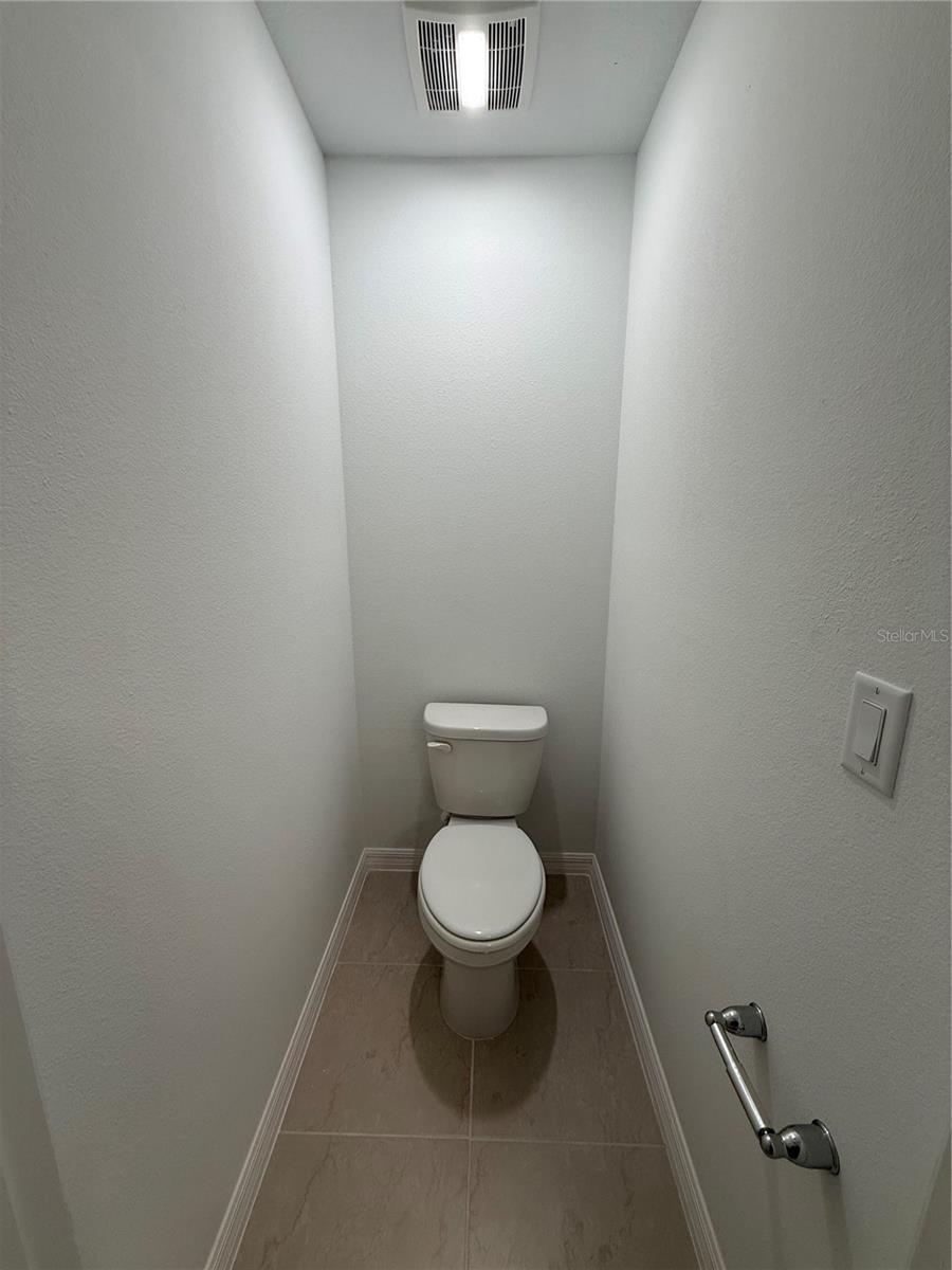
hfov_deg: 85.7
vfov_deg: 102.1
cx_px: 476
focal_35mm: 14
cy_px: 635
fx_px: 513
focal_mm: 2.22
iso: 100
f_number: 2.2
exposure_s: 1/120
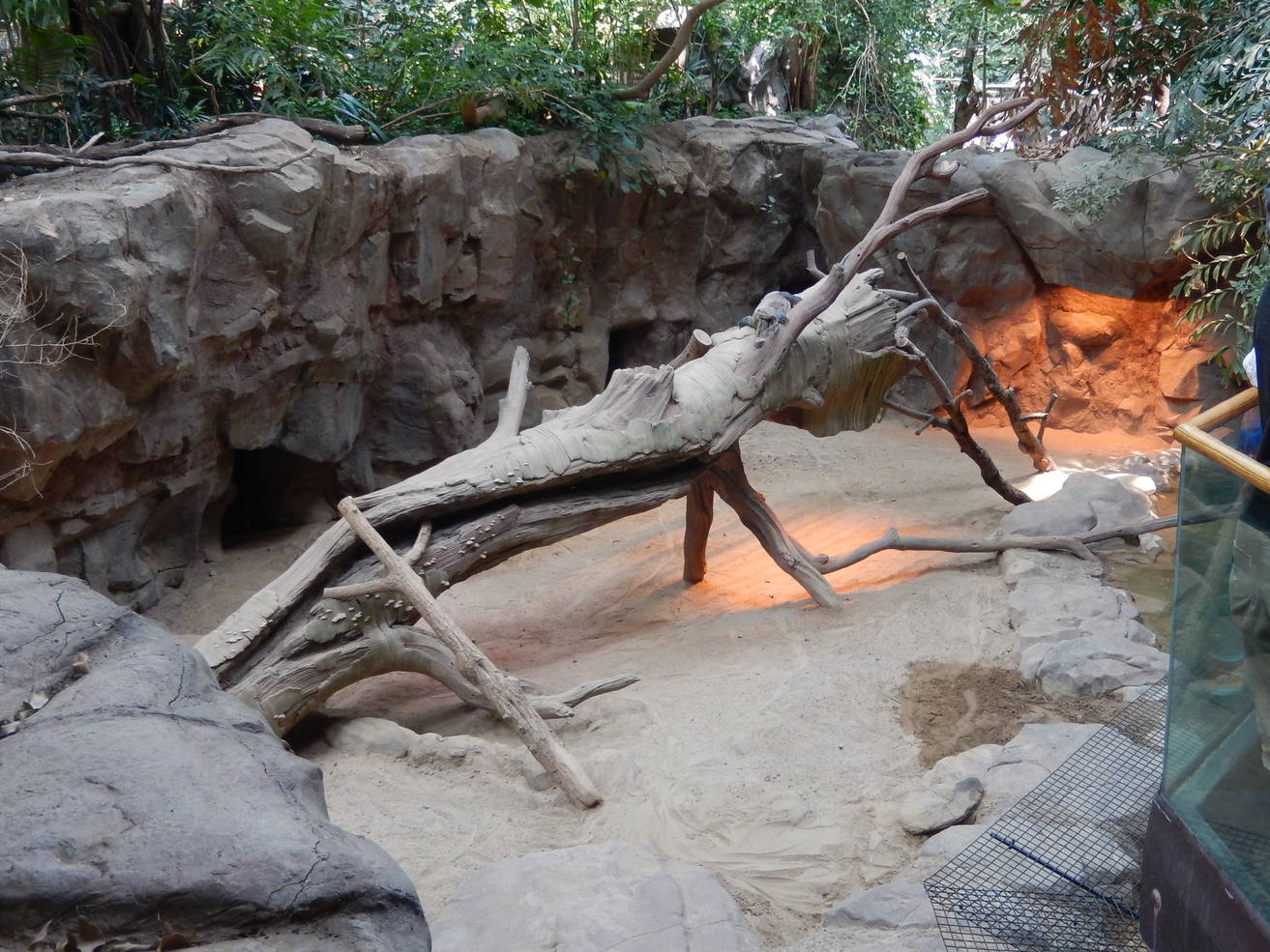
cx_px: 766
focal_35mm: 39
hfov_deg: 47.6
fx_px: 1431
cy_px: 461
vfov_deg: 36.8
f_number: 3.8
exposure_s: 1/30
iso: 180
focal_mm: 5.7
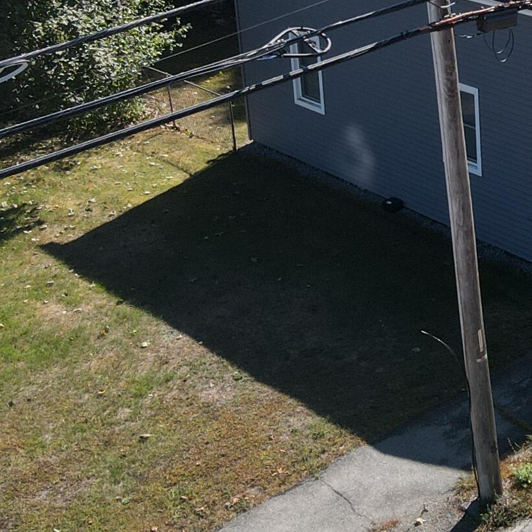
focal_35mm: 78
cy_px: 66
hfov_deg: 21.0
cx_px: 600
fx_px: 1356
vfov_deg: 21.8
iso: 100
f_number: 2.8
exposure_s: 1/500
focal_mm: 4.5
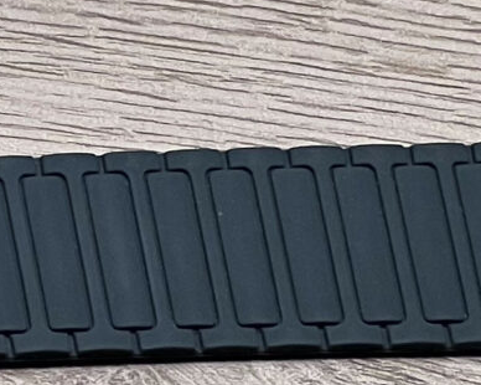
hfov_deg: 3.9
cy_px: -356
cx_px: -501
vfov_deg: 3.1
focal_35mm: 496
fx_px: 7057
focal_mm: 9
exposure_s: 1/100
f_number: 2.8
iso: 40
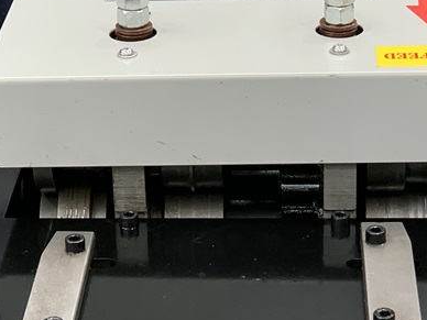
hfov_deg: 14.7
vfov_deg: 11.1
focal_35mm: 134
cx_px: 247
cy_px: 220
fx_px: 1653
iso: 125
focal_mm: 6
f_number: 2.4
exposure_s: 1/50
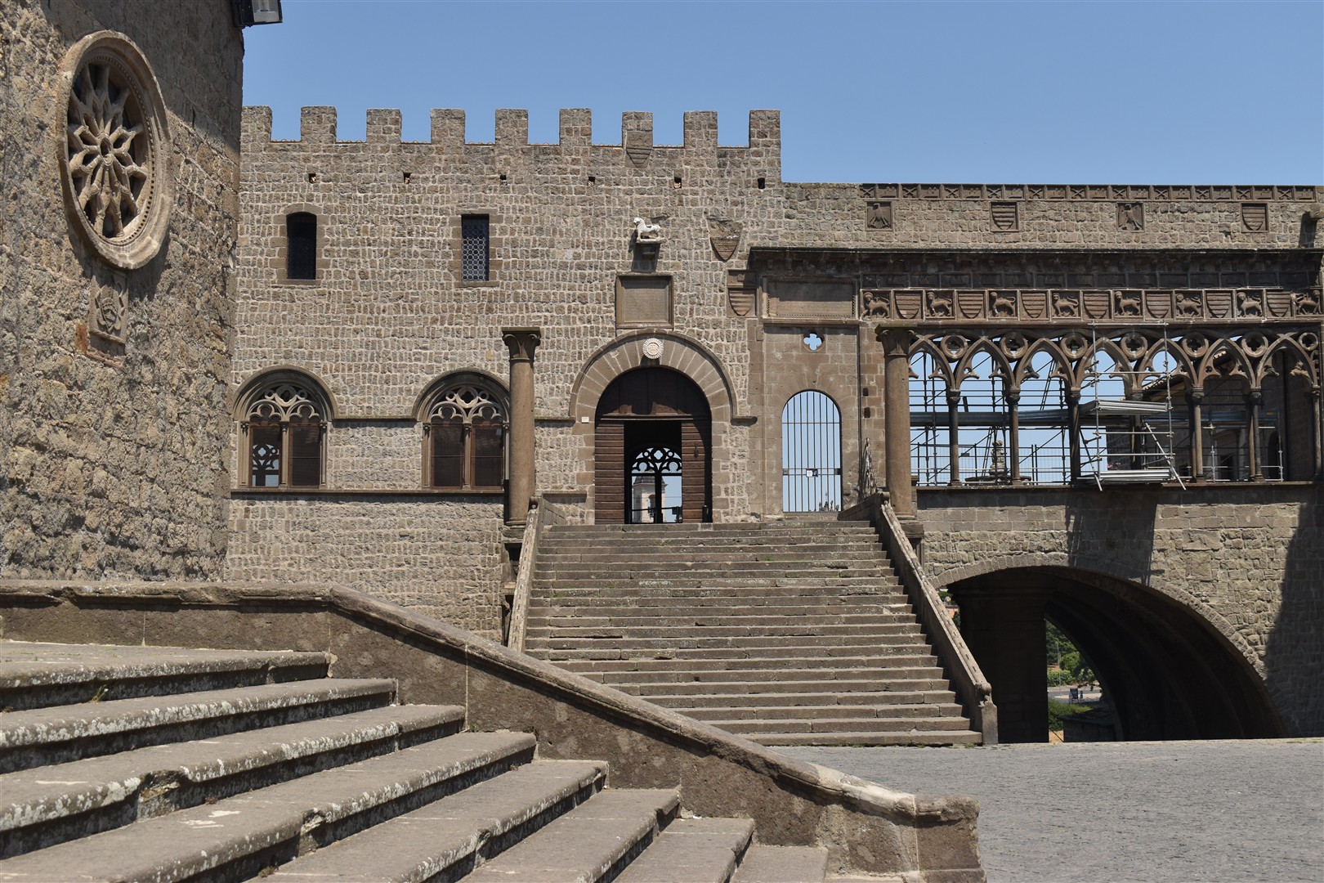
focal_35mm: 42
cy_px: 442
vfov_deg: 31.9
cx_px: 662
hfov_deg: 46.4
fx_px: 1545
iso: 100
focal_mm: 28
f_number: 8
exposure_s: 1/500
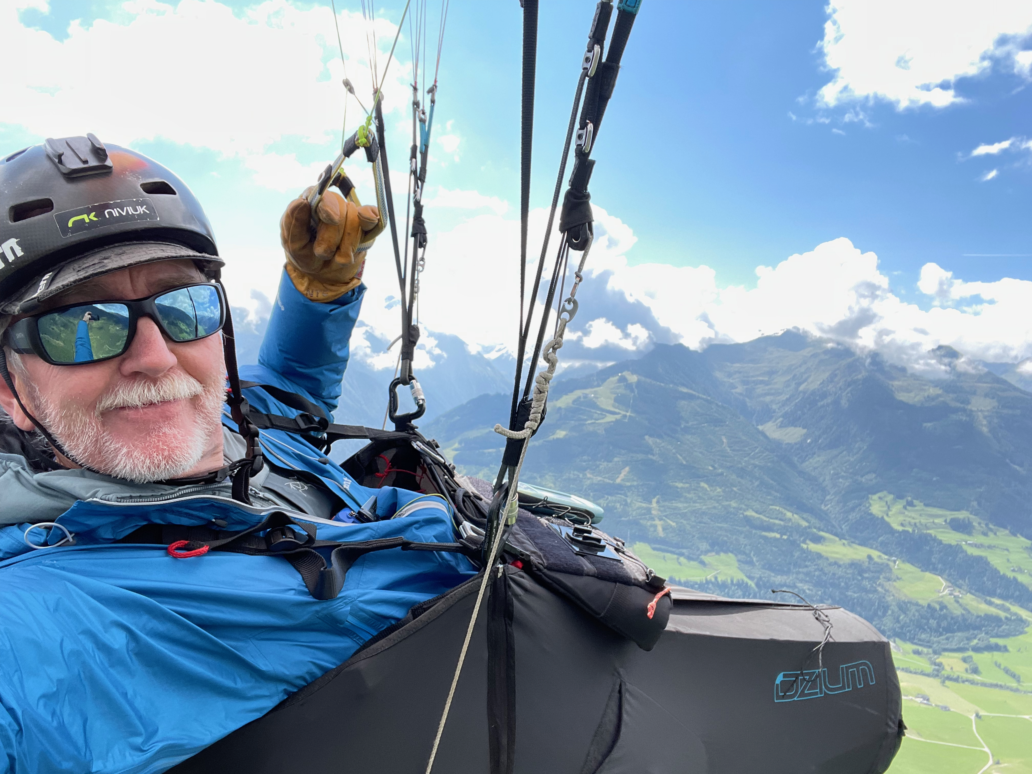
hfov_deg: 73.9
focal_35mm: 23
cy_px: 387
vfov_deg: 58.9
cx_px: 516
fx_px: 686
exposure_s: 1/772
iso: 25
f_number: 2.2
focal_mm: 2.71
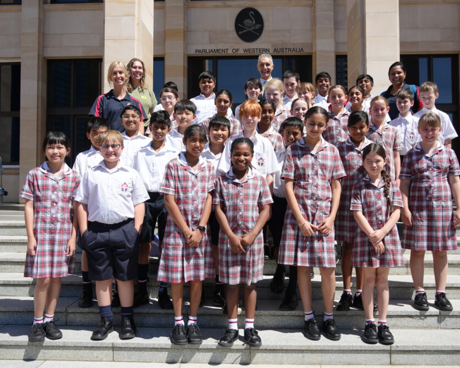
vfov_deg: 45.8
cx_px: 233
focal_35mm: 32
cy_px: 184
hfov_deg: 55.7
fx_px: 436
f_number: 4.5
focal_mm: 28
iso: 100
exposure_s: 1/800
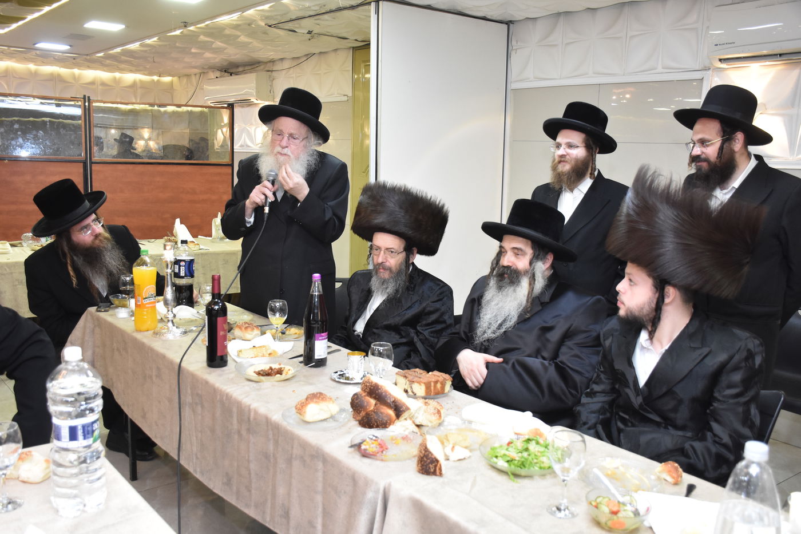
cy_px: 267
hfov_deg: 55.1
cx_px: 400
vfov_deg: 38.4
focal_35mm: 34
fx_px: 767
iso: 1600
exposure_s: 1/80
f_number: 5.6
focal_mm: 23
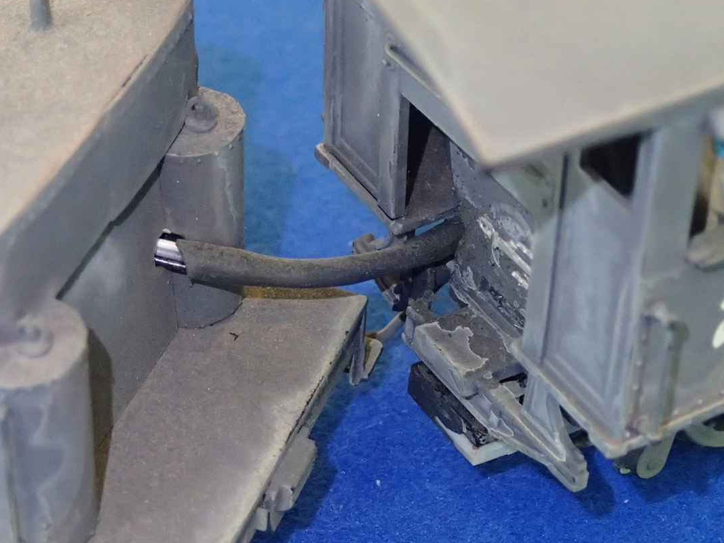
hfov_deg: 22.2
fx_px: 1841
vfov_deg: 16.8
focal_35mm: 88
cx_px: 330
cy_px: 275
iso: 1600
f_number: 4.2
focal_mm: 13.47
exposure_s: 1/30
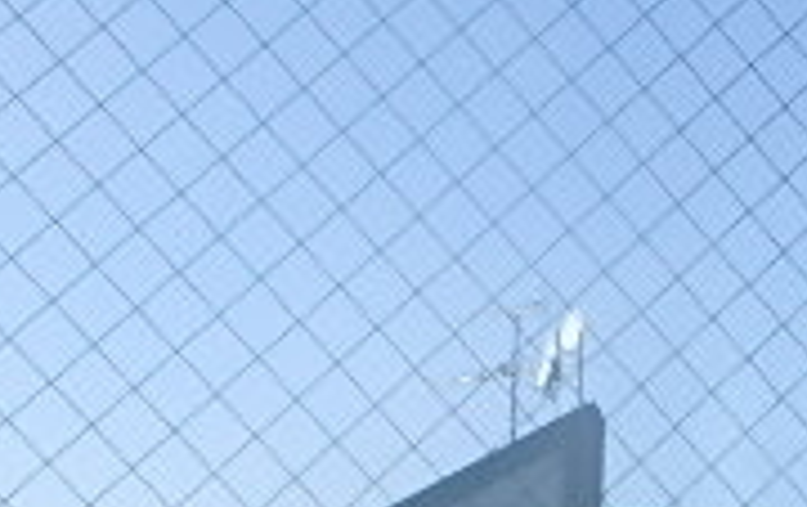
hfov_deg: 26.1
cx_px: 386
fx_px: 1740
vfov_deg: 14.9
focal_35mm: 79
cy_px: 844
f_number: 3.5
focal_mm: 3.7
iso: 125
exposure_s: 1/1000
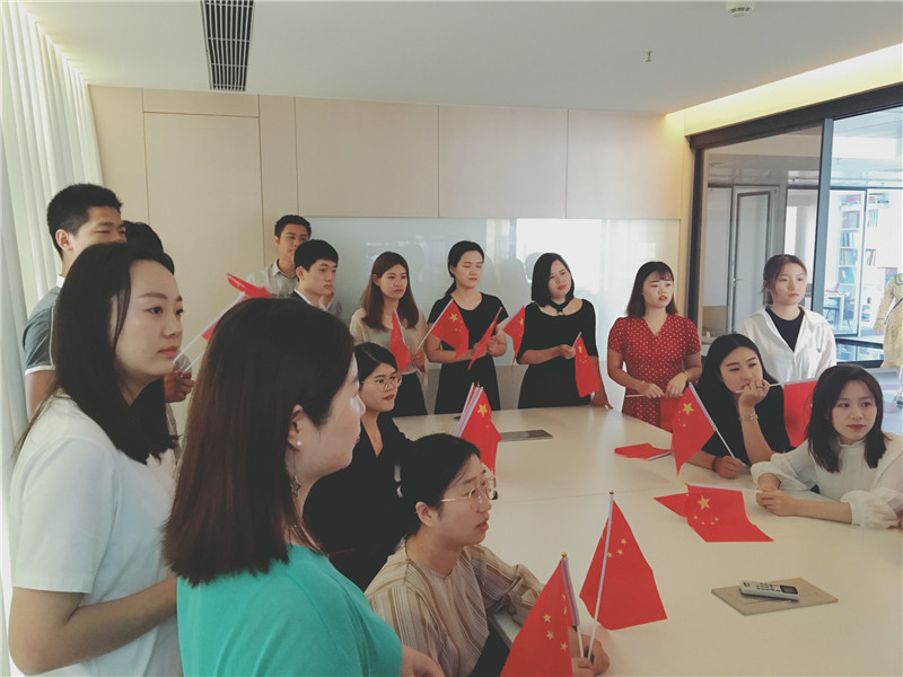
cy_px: 338
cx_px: 452
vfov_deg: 48.2
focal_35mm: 29
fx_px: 756
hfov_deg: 61.7
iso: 200
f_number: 2.2
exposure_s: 1/17
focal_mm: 4.15
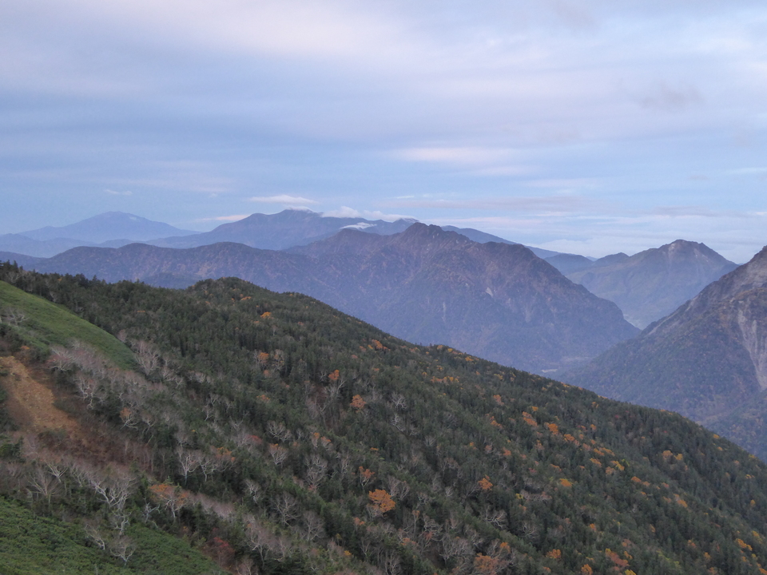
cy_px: 288
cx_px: 384
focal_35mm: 42
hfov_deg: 44.8
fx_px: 931
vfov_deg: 34.3
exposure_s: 1/50
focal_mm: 7.2
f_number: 3.8
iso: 400
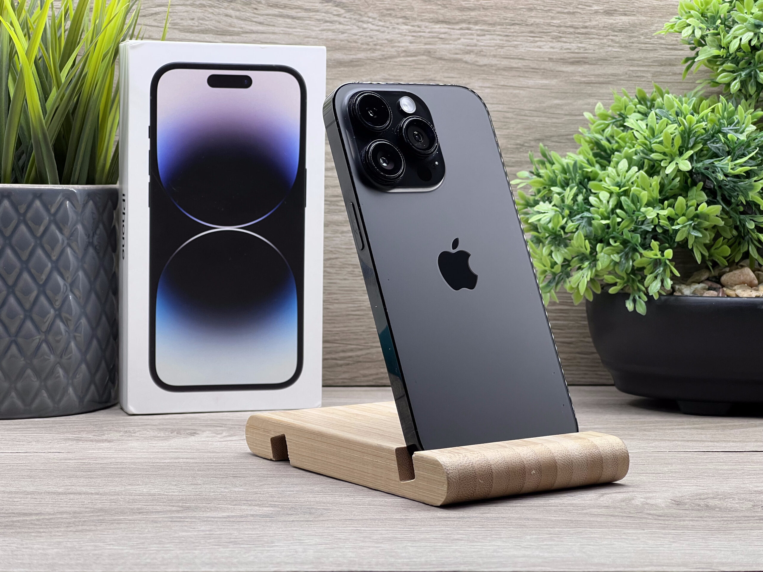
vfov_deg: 19.1
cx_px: 382
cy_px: 286
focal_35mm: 77
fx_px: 1697
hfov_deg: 25.3
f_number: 2.8
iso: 100
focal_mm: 9
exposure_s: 1/100
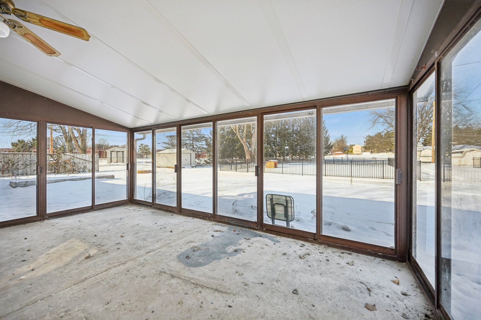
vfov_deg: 81.1
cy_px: 160
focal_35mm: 14
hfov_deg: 104.3
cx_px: 240
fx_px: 187
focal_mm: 14
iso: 400
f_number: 4
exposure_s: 1/1000
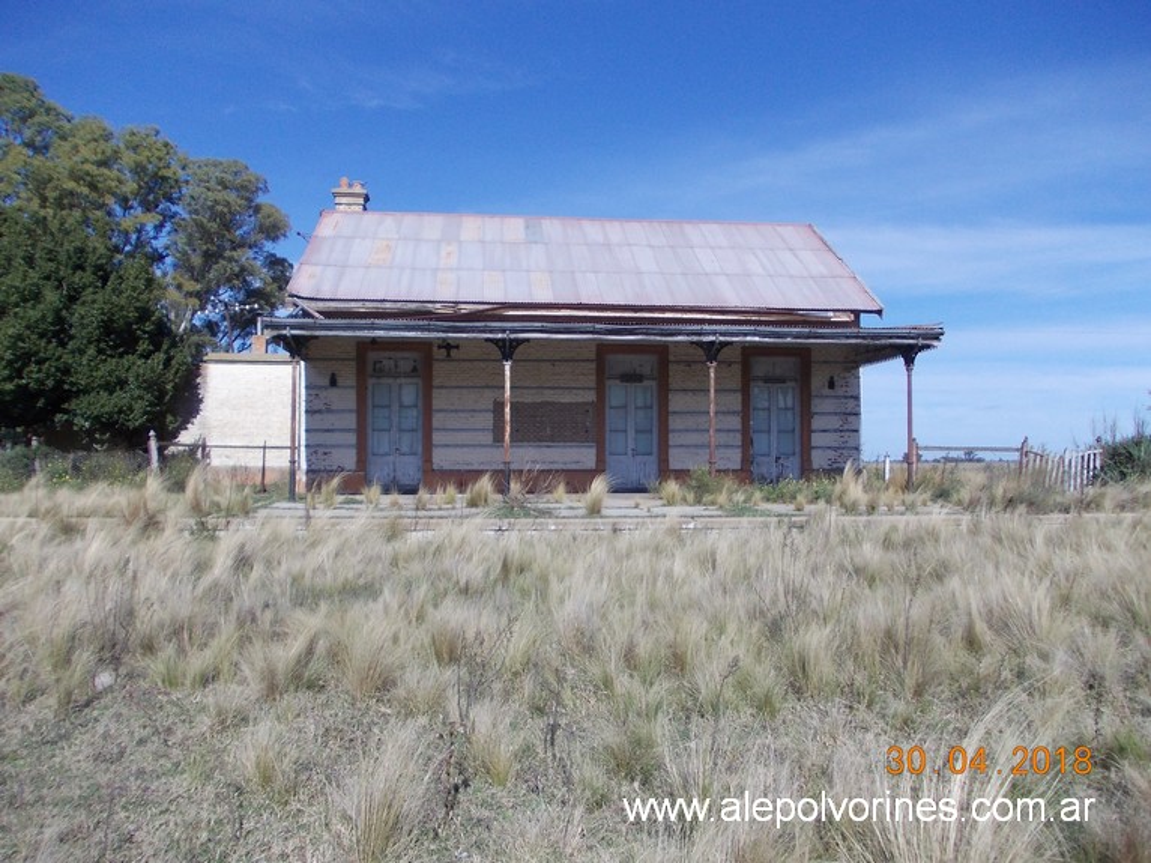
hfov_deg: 63.5
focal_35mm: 28
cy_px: 432
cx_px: 576
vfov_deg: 49.7
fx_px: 931
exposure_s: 1/400
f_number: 5.4
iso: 80
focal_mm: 4
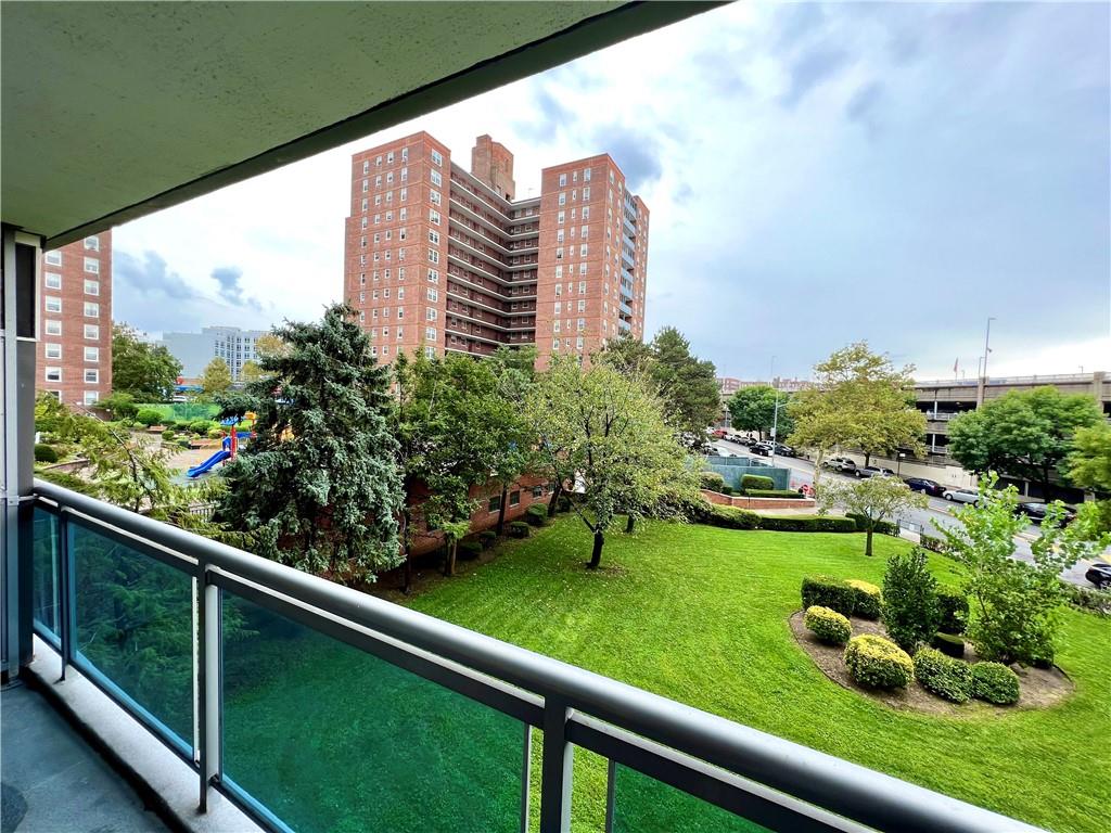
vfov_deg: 89.9
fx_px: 417
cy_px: 416
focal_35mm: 13
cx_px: 556
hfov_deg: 106.2
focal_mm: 1.57
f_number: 1.8
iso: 32
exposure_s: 1/193
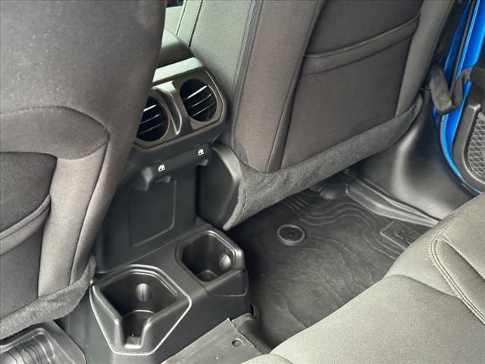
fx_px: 673
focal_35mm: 48
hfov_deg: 39.7
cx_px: 242
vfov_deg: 30.3
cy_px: 182
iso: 800
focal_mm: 6.76
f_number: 1.78
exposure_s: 1/29
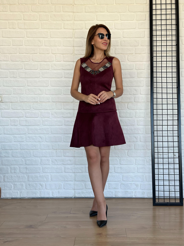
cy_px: 122
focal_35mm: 49
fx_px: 347
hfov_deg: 29.7
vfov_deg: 38.9
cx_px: 94
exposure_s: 1/383
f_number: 1.78
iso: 80
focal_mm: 6.86
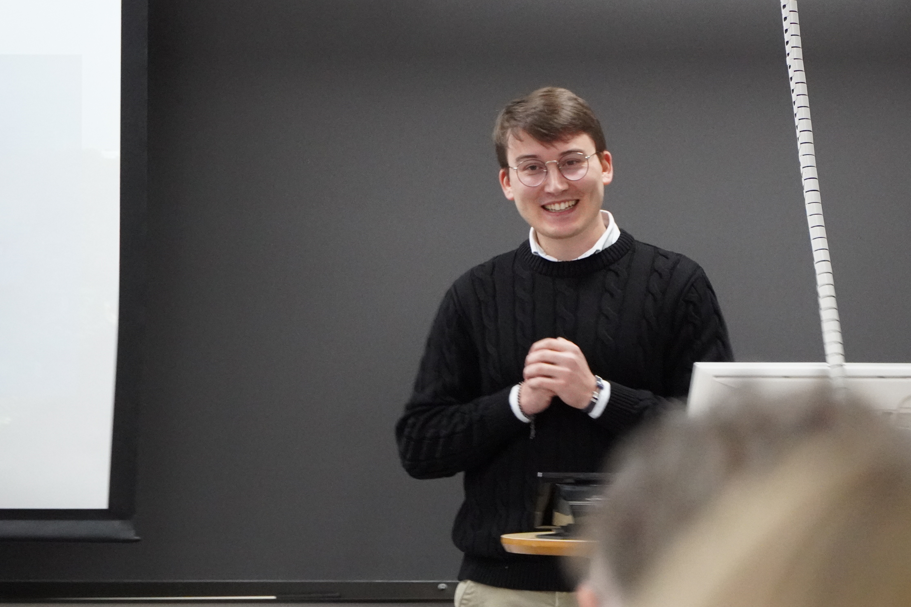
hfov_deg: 8.9
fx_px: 5820
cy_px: 316
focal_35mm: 230
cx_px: 566
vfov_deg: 6.0
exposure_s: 1/200
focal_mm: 114
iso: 6400
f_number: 5.6
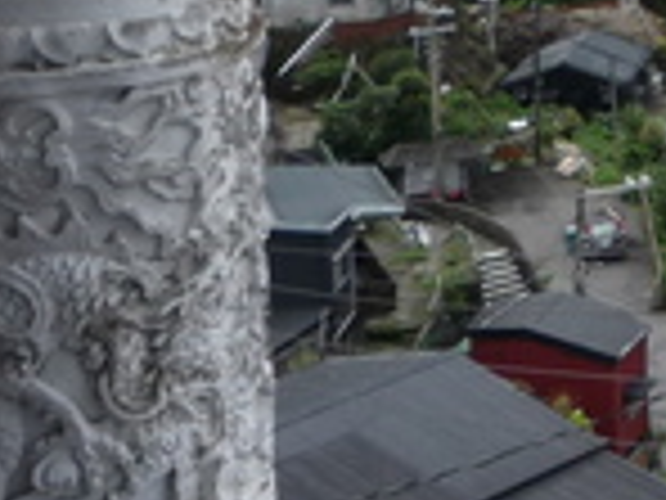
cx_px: 1098
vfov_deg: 10.7
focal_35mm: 130
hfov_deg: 13.9
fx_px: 2501
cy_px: -392
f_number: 4
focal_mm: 5.2
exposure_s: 1/250
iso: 100
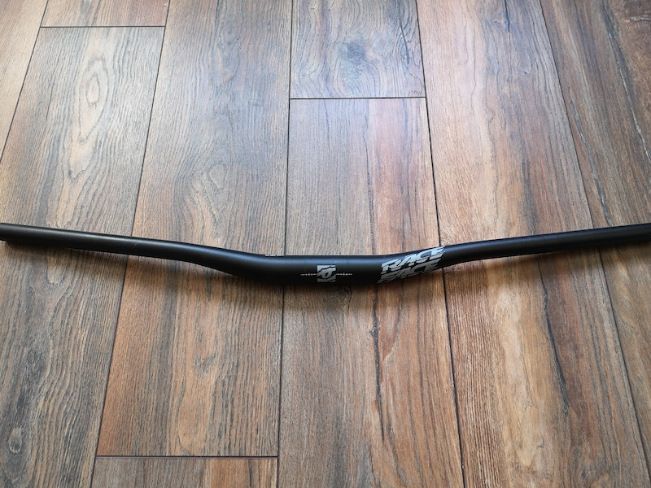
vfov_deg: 51.4
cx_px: 326
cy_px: 244
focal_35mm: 27
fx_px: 508
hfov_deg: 65.3
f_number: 1.8
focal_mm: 5.58
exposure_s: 1/50
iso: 100
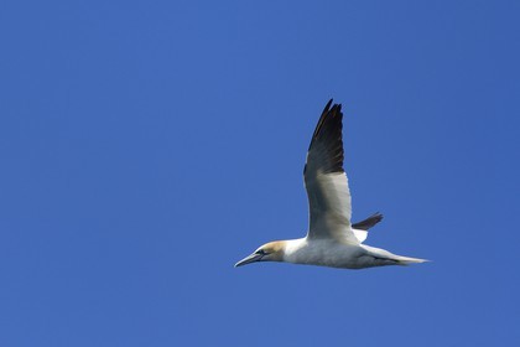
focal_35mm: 200
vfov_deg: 6.9
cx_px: 260
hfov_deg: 10.3
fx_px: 2889
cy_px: 174
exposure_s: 1/2000
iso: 800
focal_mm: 200
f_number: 10
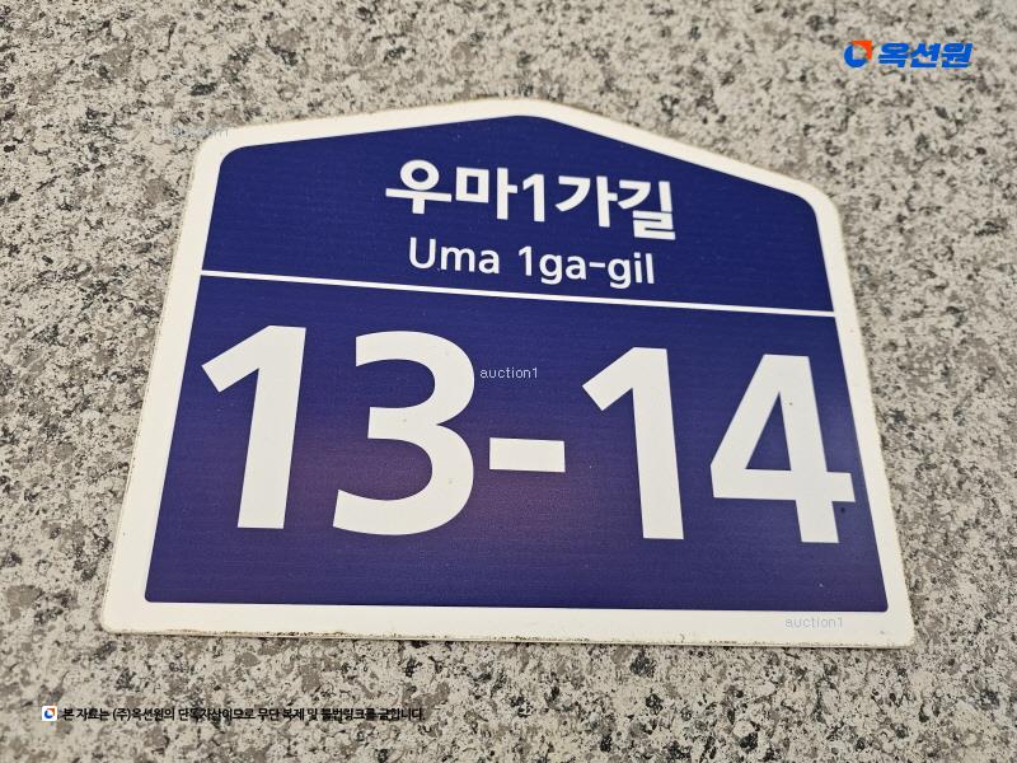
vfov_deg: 58.9
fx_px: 676
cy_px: 382
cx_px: 508
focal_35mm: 23
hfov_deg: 73.9
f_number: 1.7
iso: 160
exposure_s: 1/207
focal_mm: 6.3
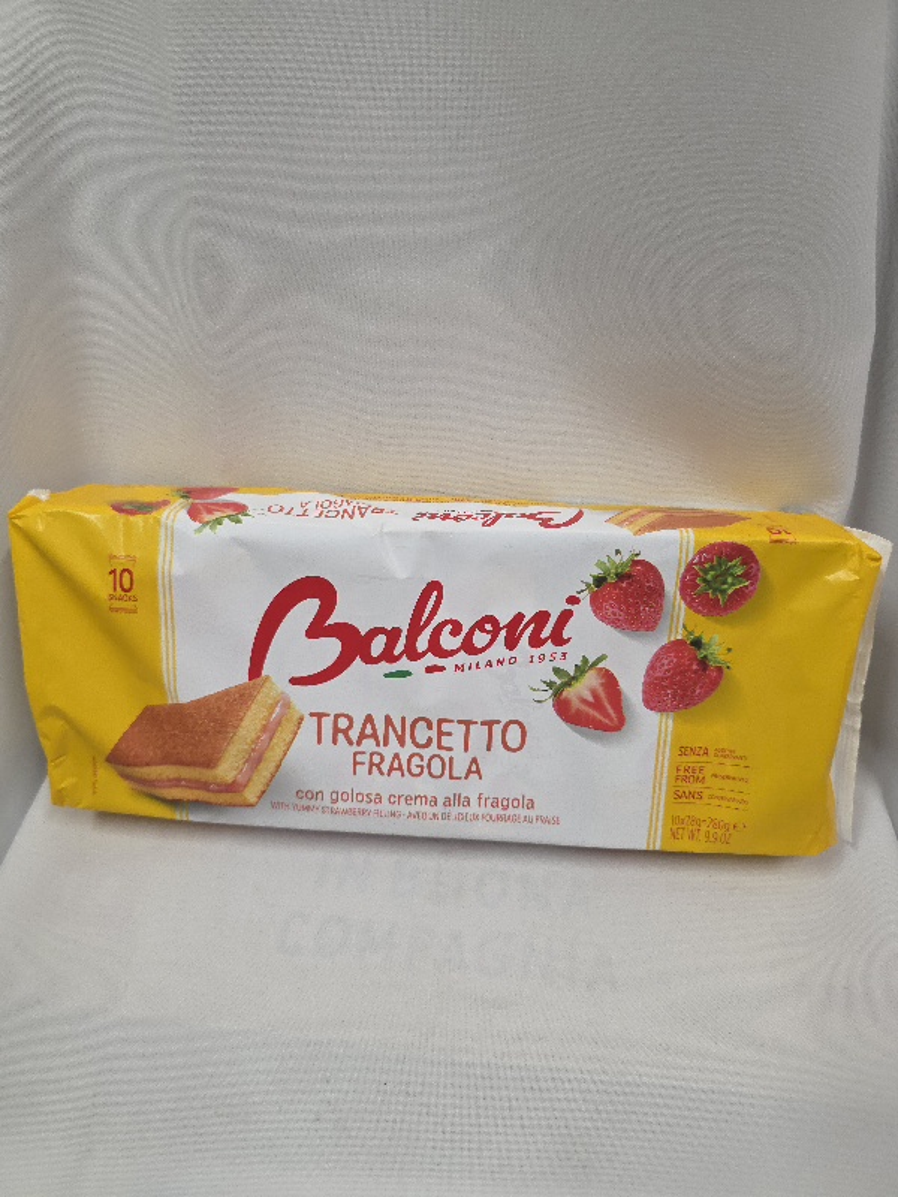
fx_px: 796
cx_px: 449
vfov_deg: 73.9
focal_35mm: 23
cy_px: 598
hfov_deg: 58.9
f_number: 1.7
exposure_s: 1/101
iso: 320
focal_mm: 6.3
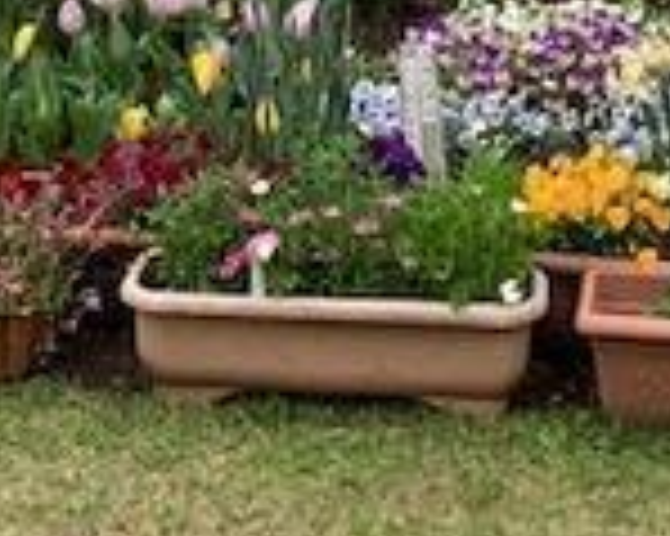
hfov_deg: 18.7
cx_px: 477
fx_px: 2021
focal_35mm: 102
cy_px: -360
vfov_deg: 13.8
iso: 25
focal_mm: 4.25
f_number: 1.8
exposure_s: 1/145
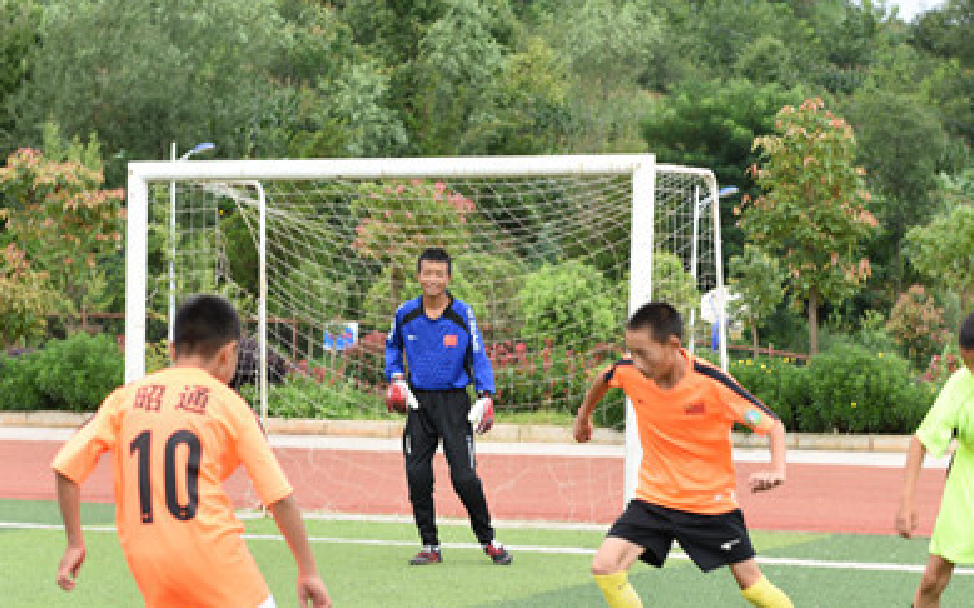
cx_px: 508
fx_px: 2919
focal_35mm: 110
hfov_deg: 18.9
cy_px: 363
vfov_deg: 11.9
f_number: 4.5
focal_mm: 70
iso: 64
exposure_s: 1/160
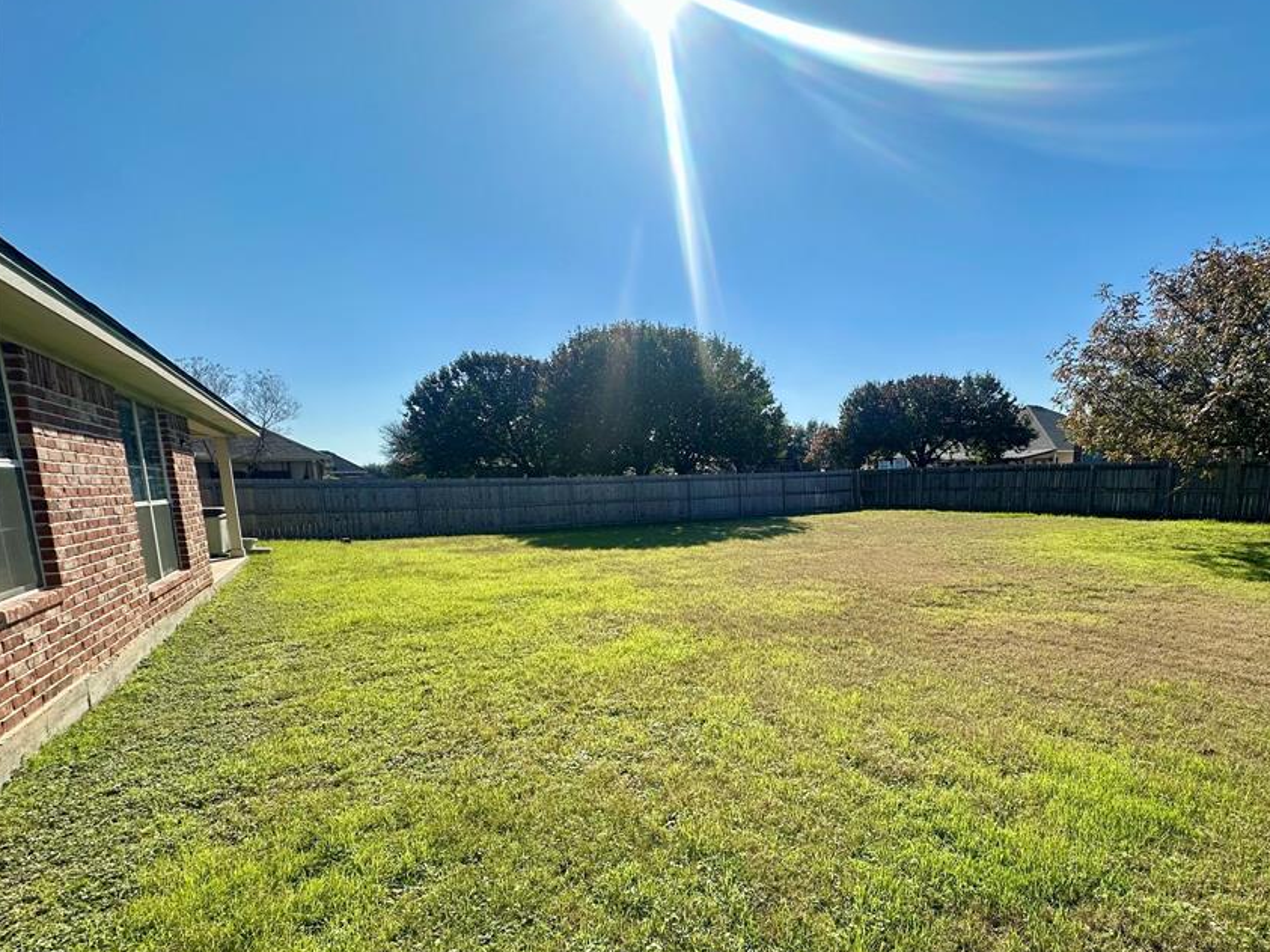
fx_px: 624
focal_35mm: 17
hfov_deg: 89.8
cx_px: 764
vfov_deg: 74.1
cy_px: 559
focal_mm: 2.22
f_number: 2.2
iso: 50
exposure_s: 1/2053
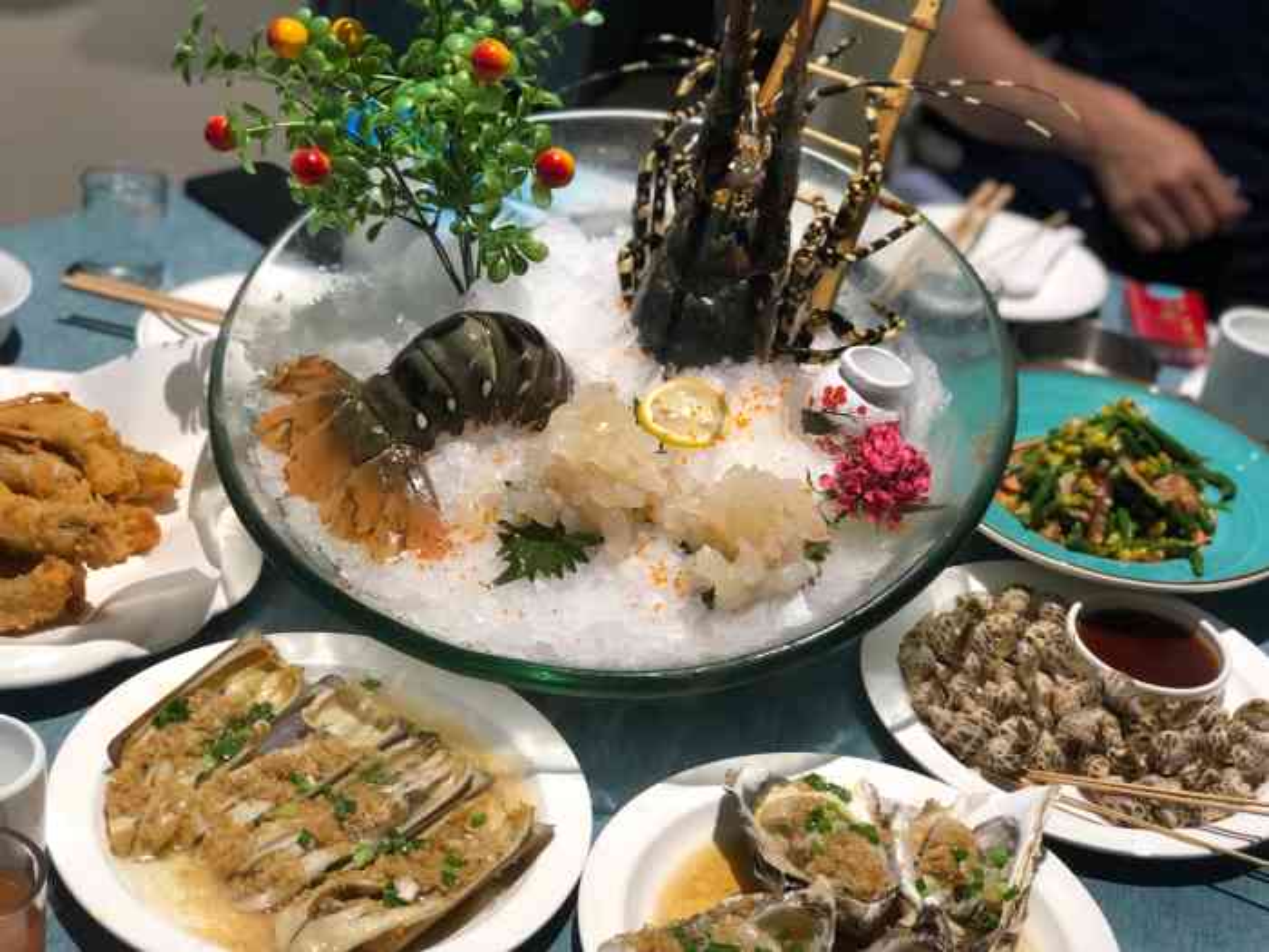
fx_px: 2090
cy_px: 476
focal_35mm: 57
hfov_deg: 33.8
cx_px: 634
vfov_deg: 25.7
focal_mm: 6.6
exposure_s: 1/33
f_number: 2.8
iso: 160
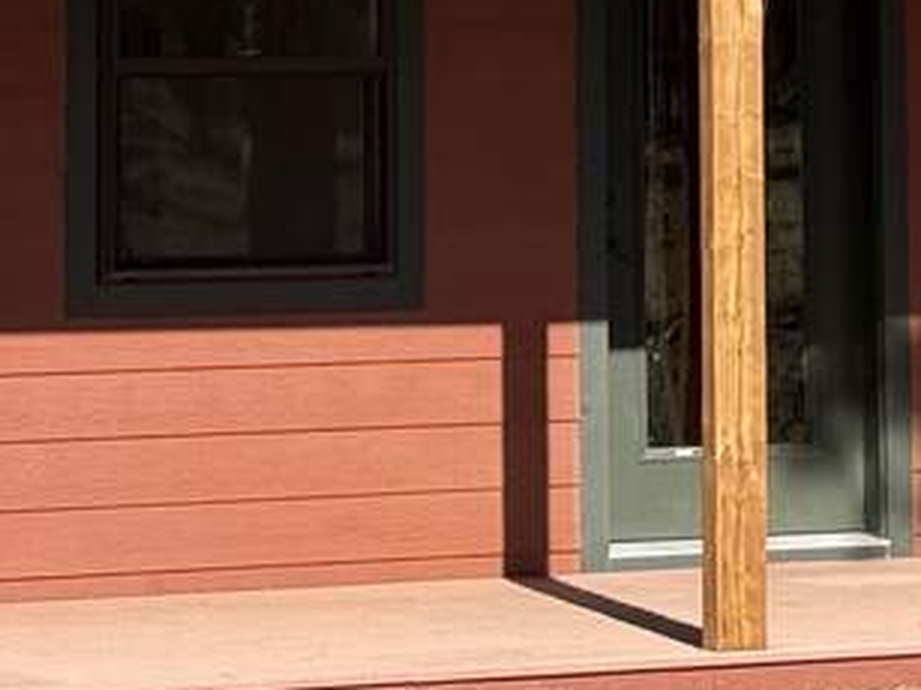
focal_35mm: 200
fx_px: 5319
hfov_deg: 9.9
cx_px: 717
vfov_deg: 7.2
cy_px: -495
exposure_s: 1/2415
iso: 64
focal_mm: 6.76
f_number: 1.78
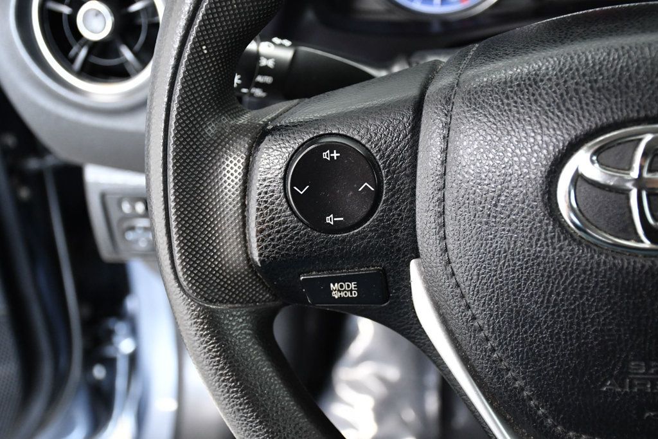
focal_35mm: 52
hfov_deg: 38.2
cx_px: 329
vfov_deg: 26.0
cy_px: 220
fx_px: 950
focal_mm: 35
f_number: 5
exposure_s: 1/100
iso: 2500
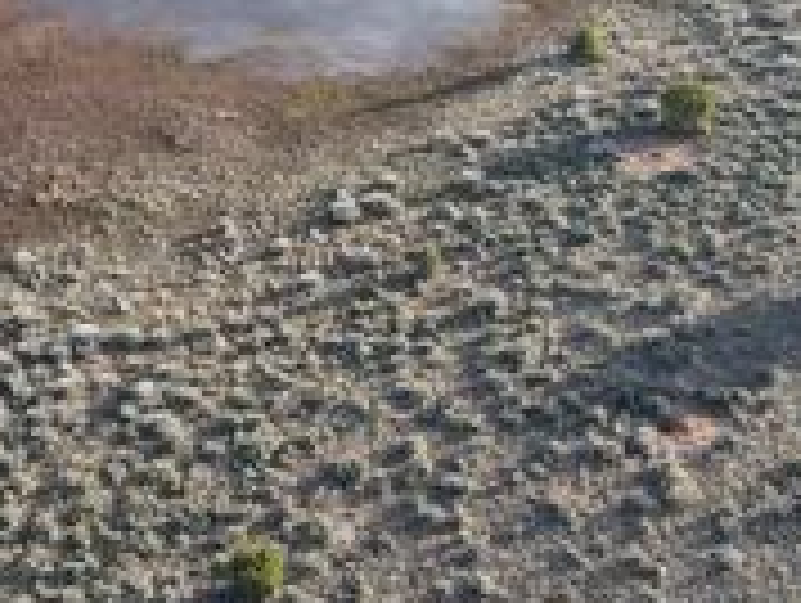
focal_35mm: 58
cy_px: 106
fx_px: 1344
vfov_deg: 24.8
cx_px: 245
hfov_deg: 32.8
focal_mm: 4.5
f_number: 2.8
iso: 100
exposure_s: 1/100
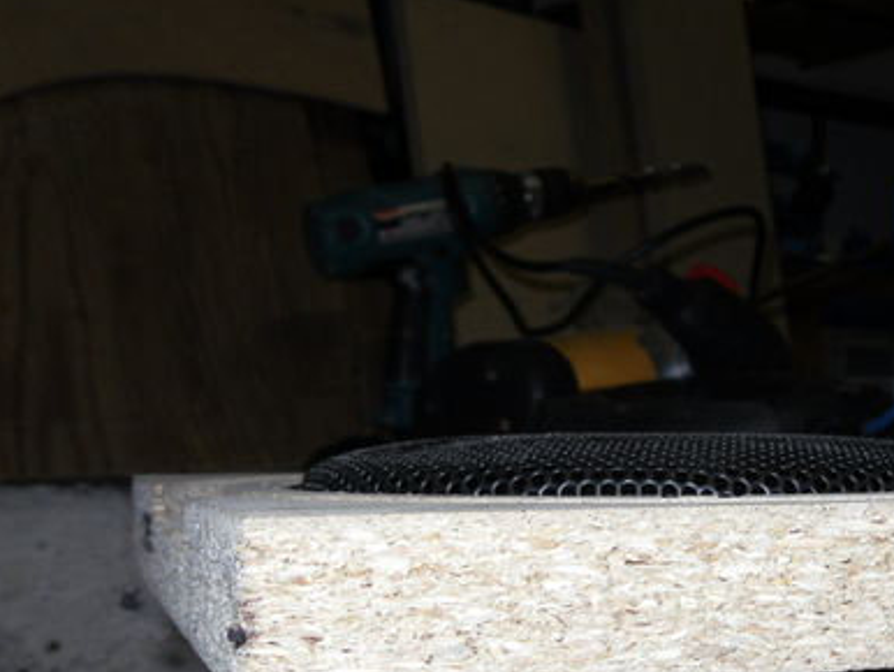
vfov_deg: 24.9
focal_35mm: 58
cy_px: 510
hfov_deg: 32.5
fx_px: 1499
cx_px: 681
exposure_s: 1/45
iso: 80
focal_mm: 6.3
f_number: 3.5
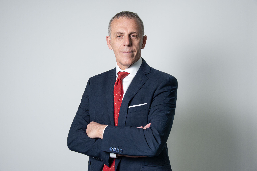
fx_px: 343
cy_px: 86
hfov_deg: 41.1
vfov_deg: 28.1
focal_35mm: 48
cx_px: 128
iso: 800
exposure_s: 1/60
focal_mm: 48
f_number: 8
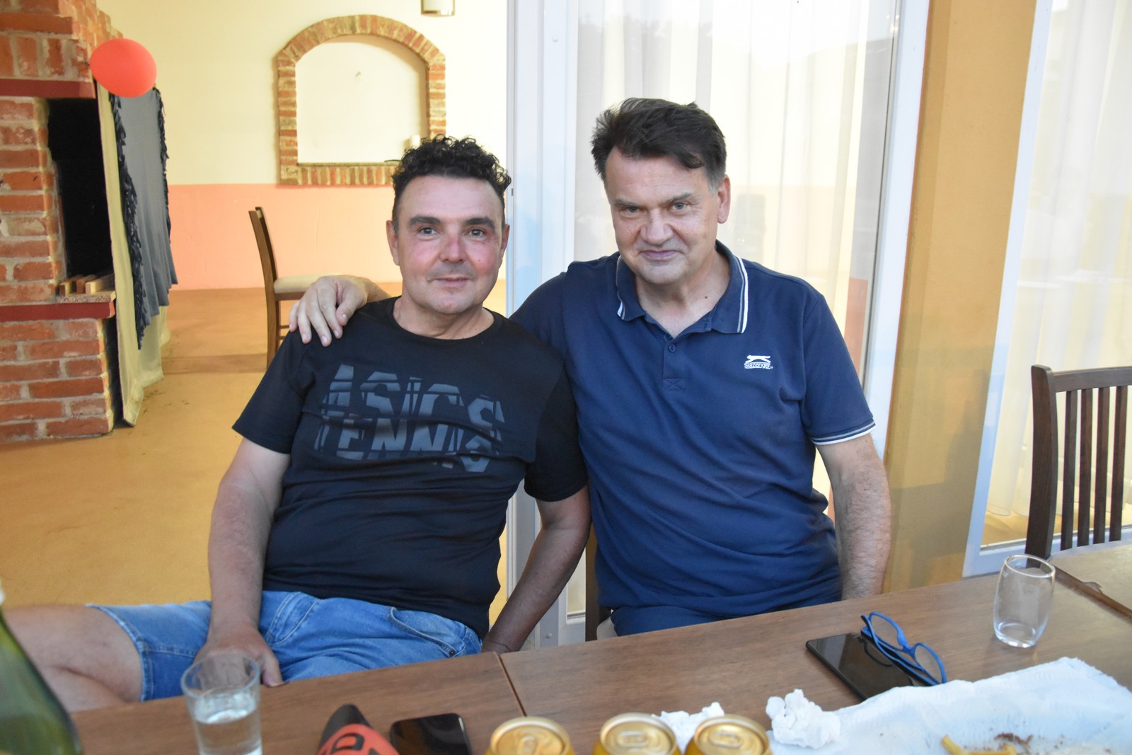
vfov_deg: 47.9
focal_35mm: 27
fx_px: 849
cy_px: 378
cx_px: 566
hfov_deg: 67.4
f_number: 3.5
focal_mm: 18
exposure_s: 1/25
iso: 3200
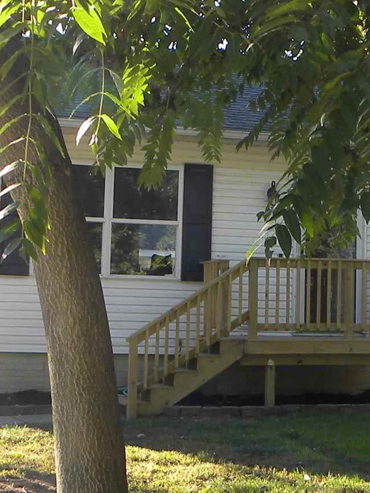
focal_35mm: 92
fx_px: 1311
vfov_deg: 21.2
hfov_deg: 16.0
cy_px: 136
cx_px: 232
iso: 64
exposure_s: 1/113
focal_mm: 4.6
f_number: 3.5
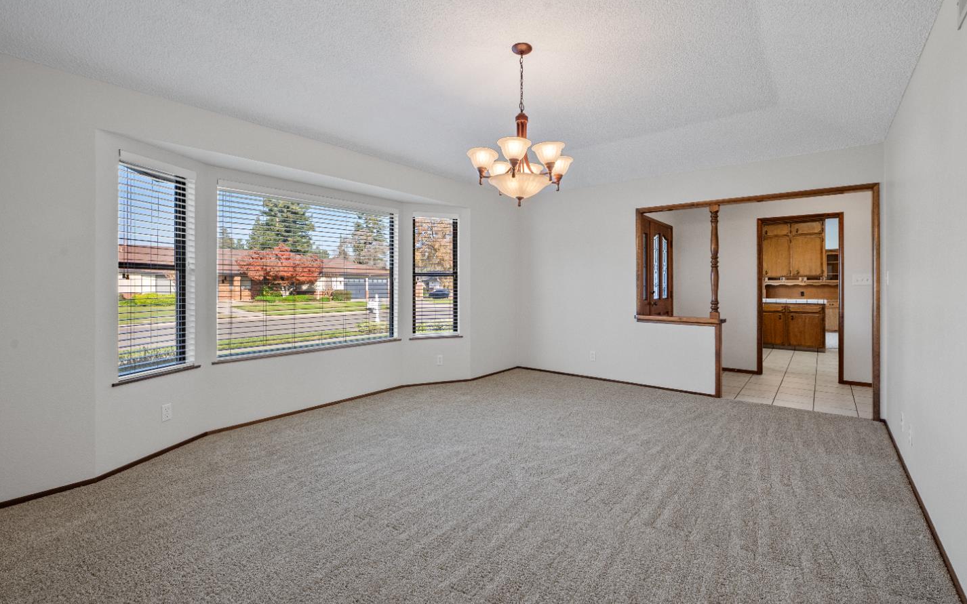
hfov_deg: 101.4
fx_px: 395
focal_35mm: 15
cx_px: 508
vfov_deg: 74.7
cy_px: 315
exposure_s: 1/25
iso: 250
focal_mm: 14
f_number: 9
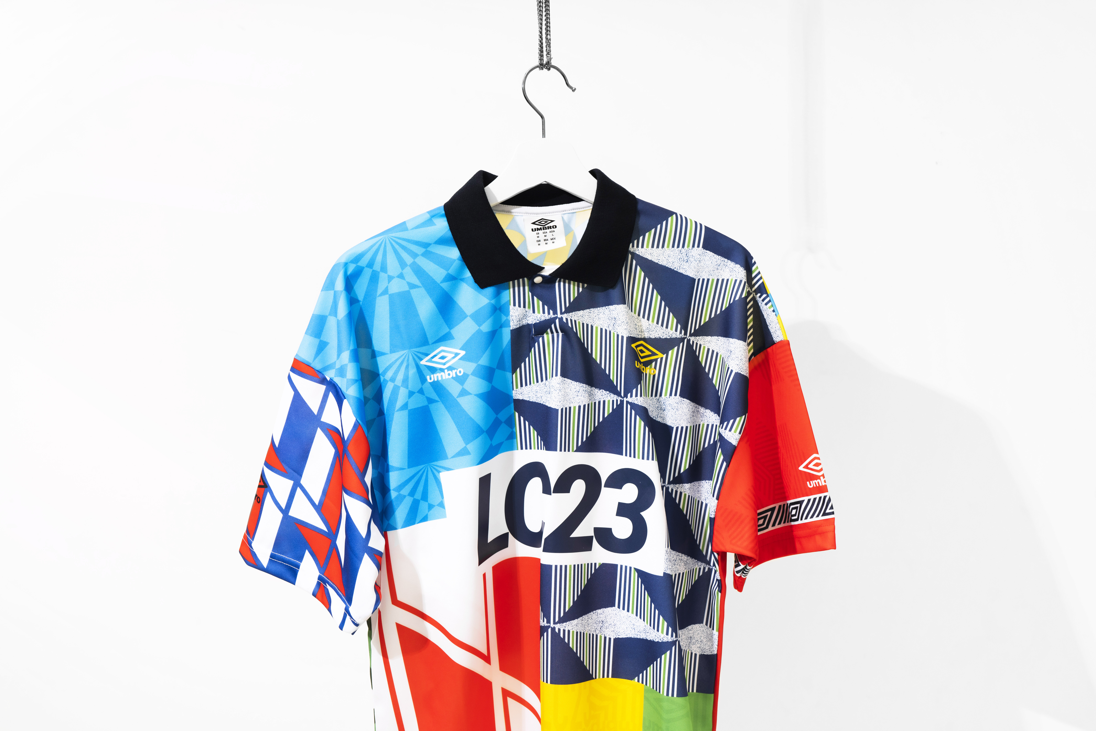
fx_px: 1066
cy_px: 366
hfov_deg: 54.4
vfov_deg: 37.9
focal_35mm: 35
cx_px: 548
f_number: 5
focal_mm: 35
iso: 400
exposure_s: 1/160
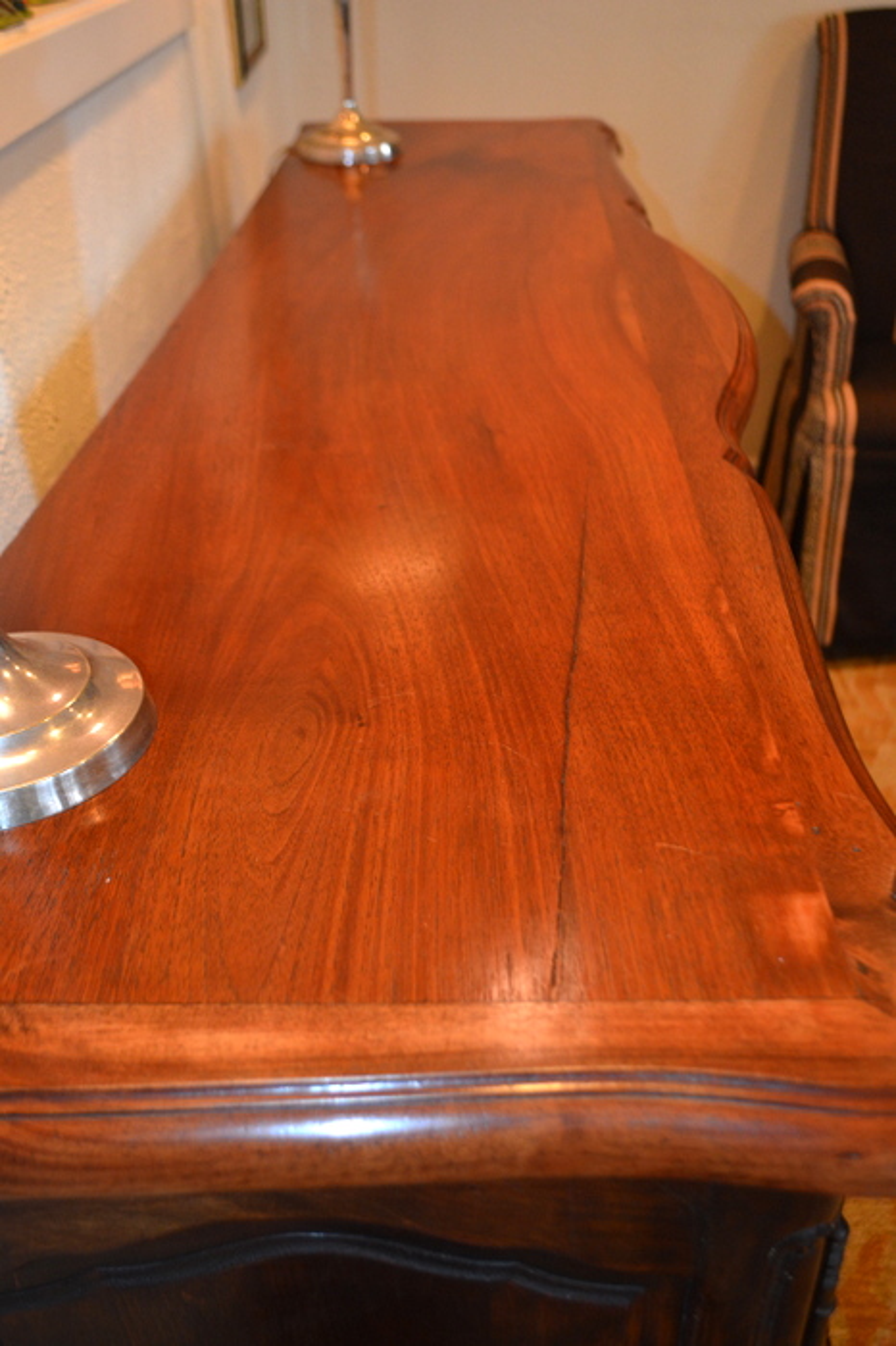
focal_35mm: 33
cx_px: 448
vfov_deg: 57.2
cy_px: 673
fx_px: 1233
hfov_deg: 39.9
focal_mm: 22
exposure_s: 1/60
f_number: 4
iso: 720
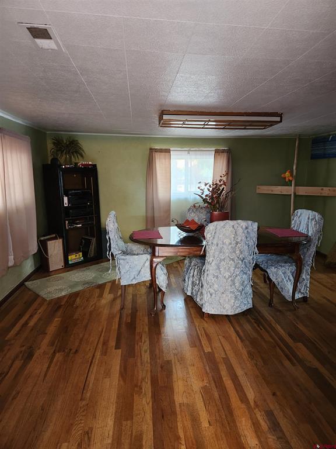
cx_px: 168
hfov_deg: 58.9
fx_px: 298
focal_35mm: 23
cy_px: 224
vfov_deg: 73.9
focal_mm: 5.4
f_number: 1.8
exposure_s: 1/30
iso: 640
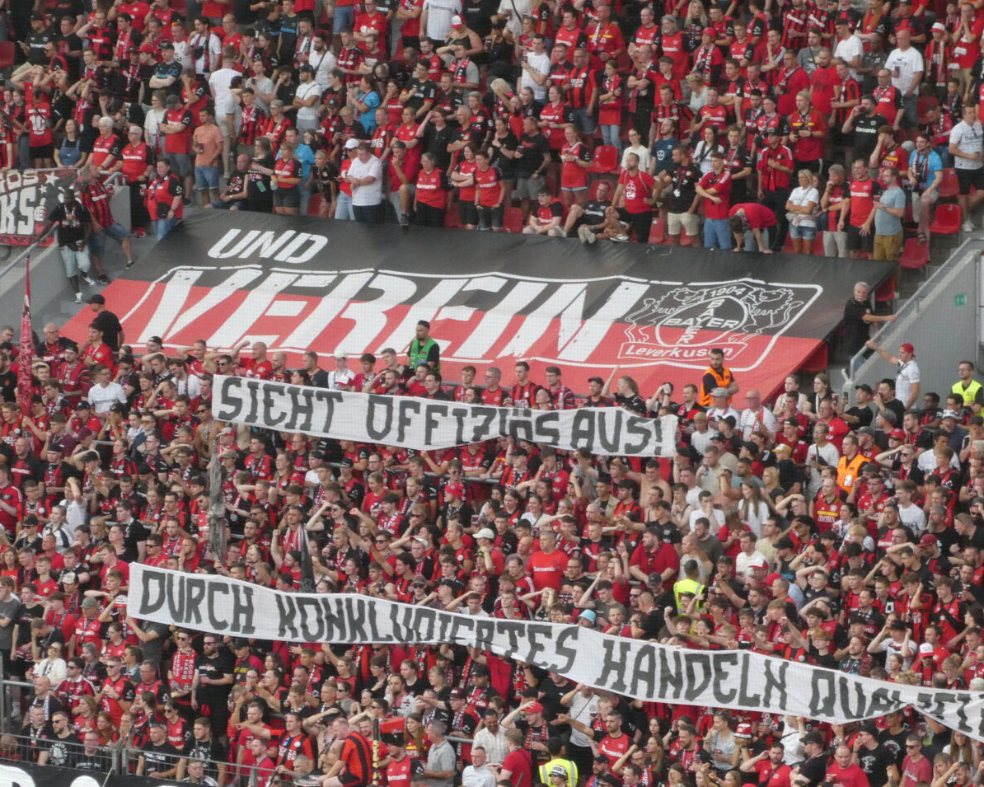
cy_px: 490
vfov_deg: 6.9
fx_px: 6552
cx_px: 609
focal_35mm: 225
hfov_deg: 8.6
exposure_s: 1/80
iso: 500
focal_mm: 30.9
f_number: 5.6
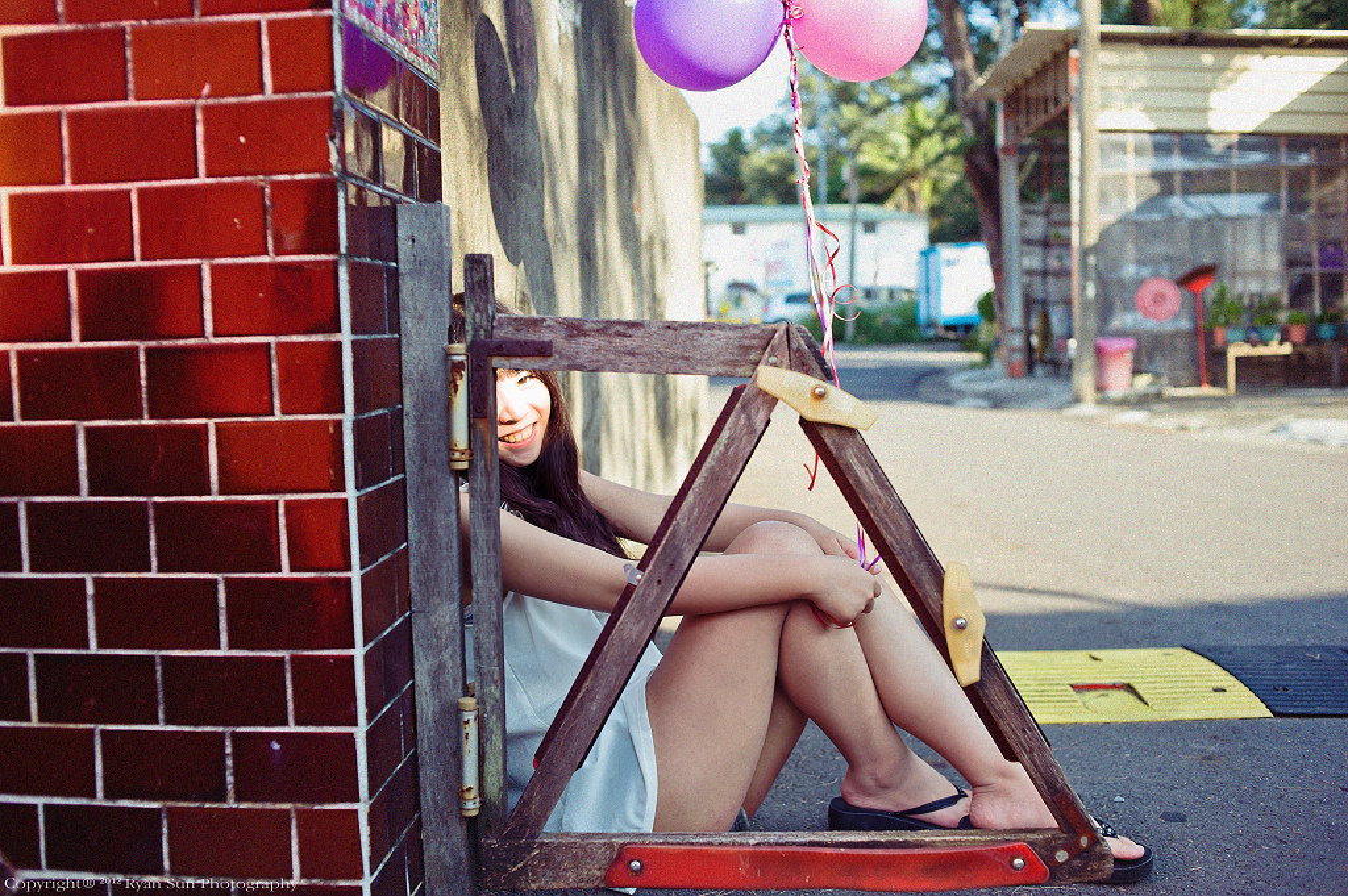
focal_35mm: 35
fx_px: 1309
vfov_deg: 37.8
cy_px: 448
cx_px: 674
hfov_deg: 54.5
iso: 100
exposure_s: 1/250
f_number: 3.5
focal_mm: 35
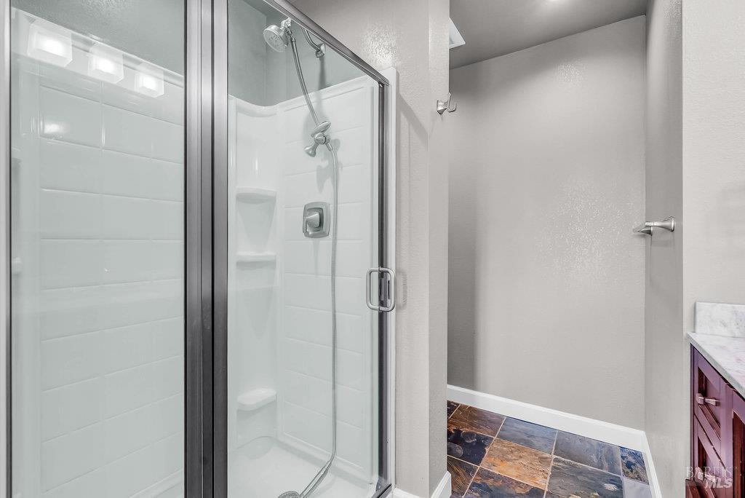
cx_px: 372
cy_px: 249
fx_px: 331
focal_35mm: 16
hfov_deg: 96.7
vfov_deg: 73.8
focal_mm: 16
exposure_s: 1/50
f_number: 8
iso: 100
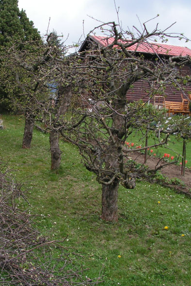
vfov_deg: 38.9
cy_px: 141
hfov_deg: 26.3
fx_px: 405
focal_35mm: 51
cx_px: 58
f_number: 4.8
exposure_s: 1/200
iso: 50
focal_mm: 6
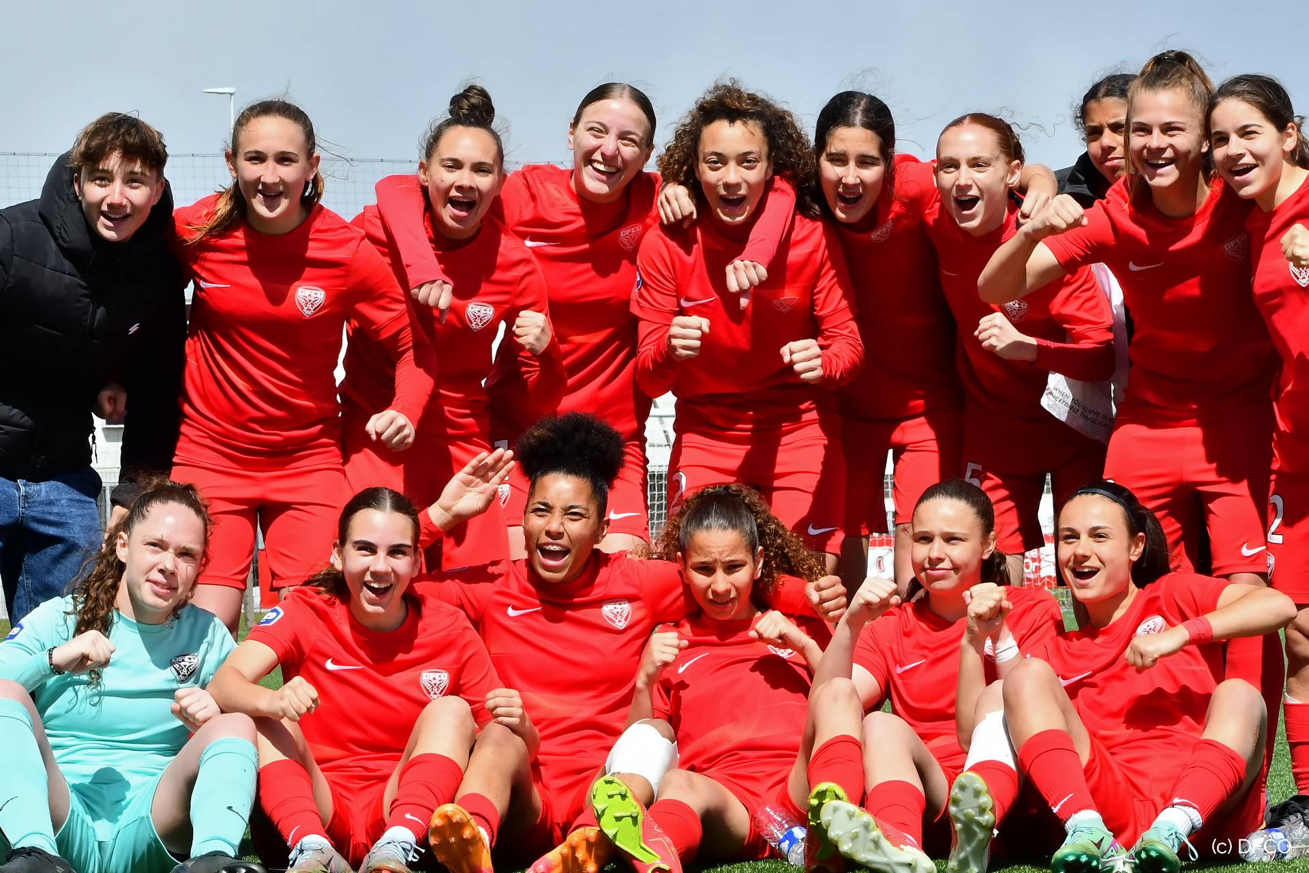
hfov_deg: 14.7
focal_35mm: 140
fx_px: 5090
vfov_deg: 9.8
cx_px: 654
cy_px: 436
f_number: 14
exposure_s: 1/1000
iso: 800
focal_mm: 70
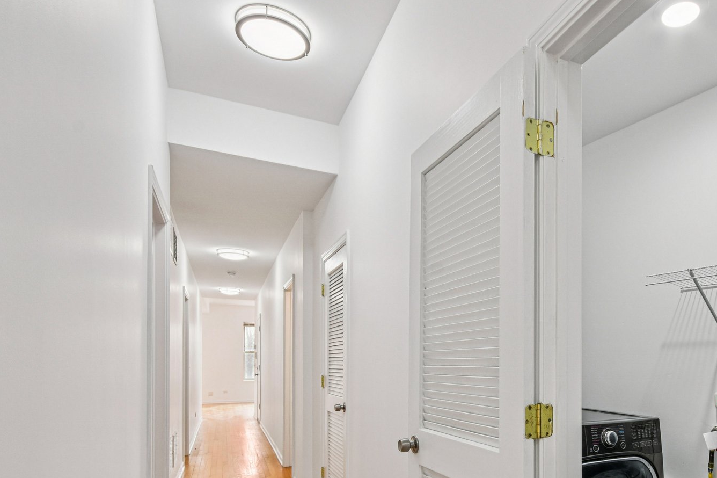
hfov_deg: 73.7
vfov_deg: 52.6
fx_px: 458
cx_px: 479
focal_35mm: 23
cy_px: 361
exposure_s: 1/15
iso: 400
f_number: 8
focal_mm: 10
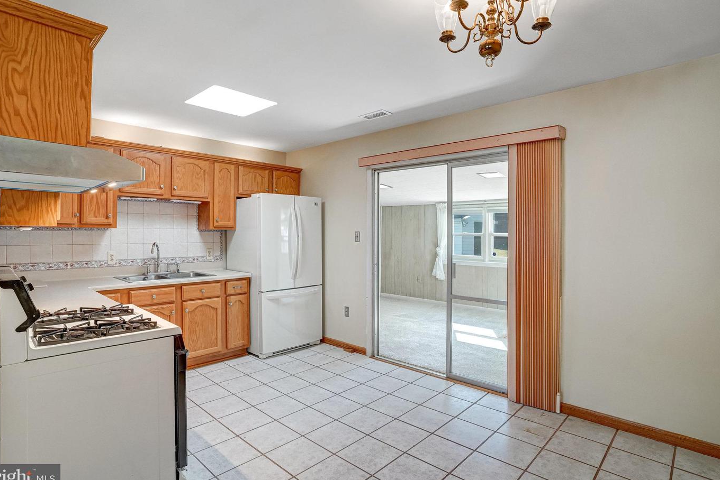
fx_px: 360
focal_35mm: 18
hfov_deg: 90.0
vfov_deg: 67.4
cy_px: 237
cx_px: 359
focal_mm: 17
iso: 1250
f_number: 8
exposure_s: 1/30
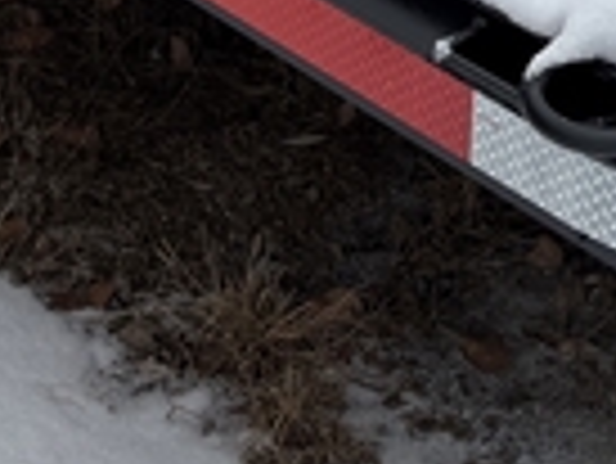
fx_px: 2707
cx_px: -63
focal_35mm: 152
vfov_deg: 9.1
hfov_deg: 12.7
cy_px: -505
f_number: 1.6
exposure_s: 1/3831
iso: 50
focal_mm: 5.96
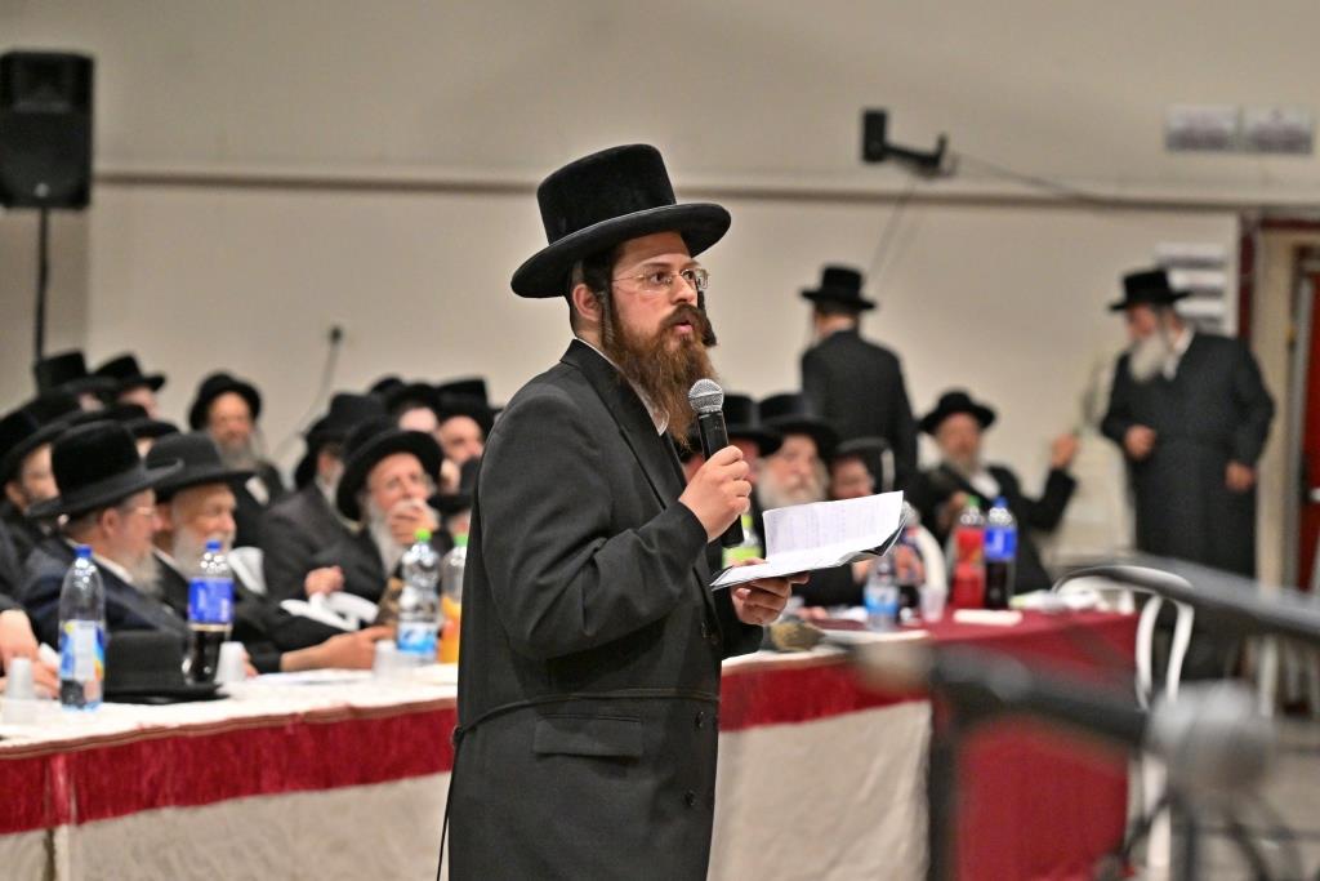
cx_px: 660
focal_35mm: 180
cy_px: 440
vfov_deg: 7.6
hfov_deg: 11.4
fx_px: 6600
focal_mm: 120
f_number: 4
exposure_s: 1/400
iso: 2000
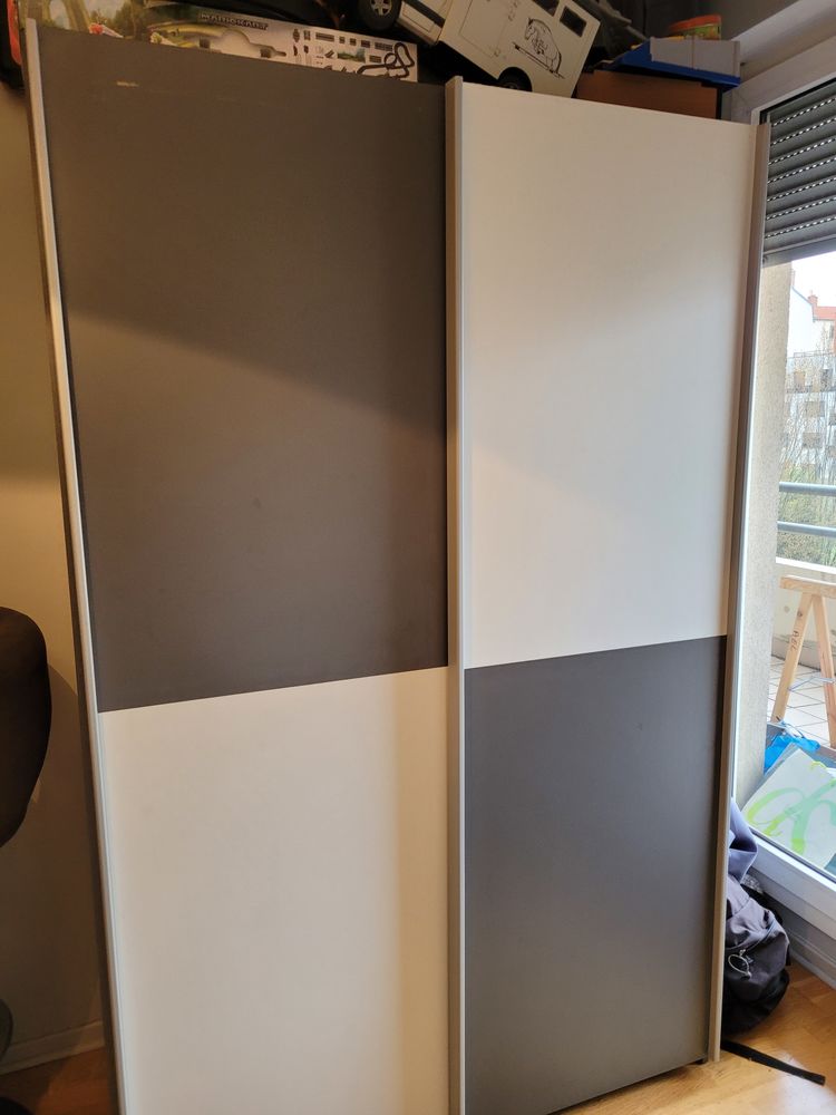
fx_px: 837
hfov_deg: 53.1
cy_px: 558
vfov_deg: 67.3
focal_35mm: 26
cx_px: 418
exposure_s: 1/50
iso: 200
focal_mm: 5.4
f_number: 1.8
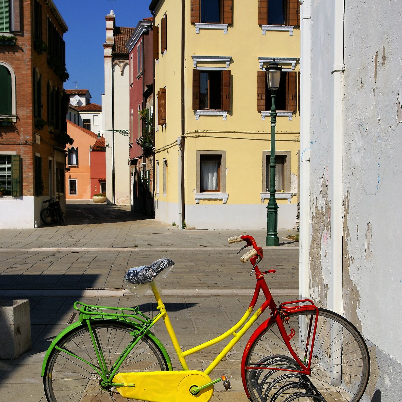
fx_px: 762
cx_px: 199
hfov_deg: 29.6
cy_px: 248
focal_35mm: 58
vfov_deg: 29.5
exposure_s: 1/640
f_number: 8
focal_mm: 30
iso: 100
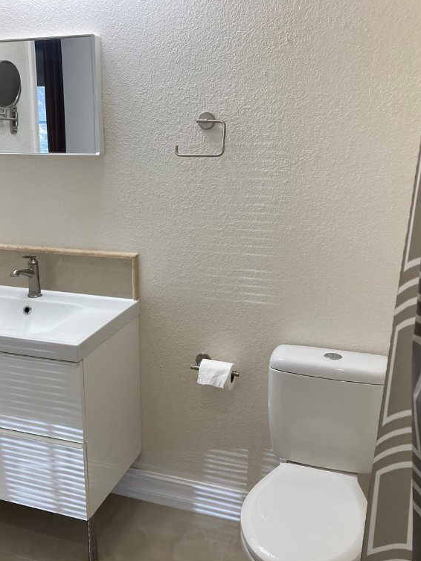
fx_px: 616
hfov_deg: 37.4
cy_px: 279
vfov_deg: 49.0
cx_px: 154
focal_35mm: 38
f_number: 1.8
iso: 64
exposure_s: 1/120
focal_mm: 3.99
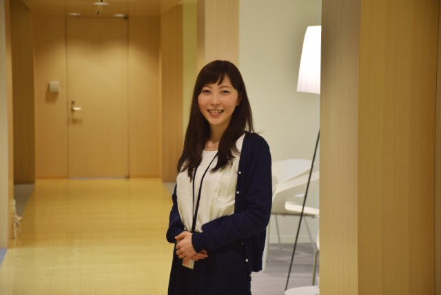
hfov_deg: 19.4
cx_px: 220
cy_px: 148
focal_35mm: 105
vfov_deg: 13.1
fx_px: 1287
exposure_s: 1/13
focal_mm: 70
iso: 100
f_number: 5
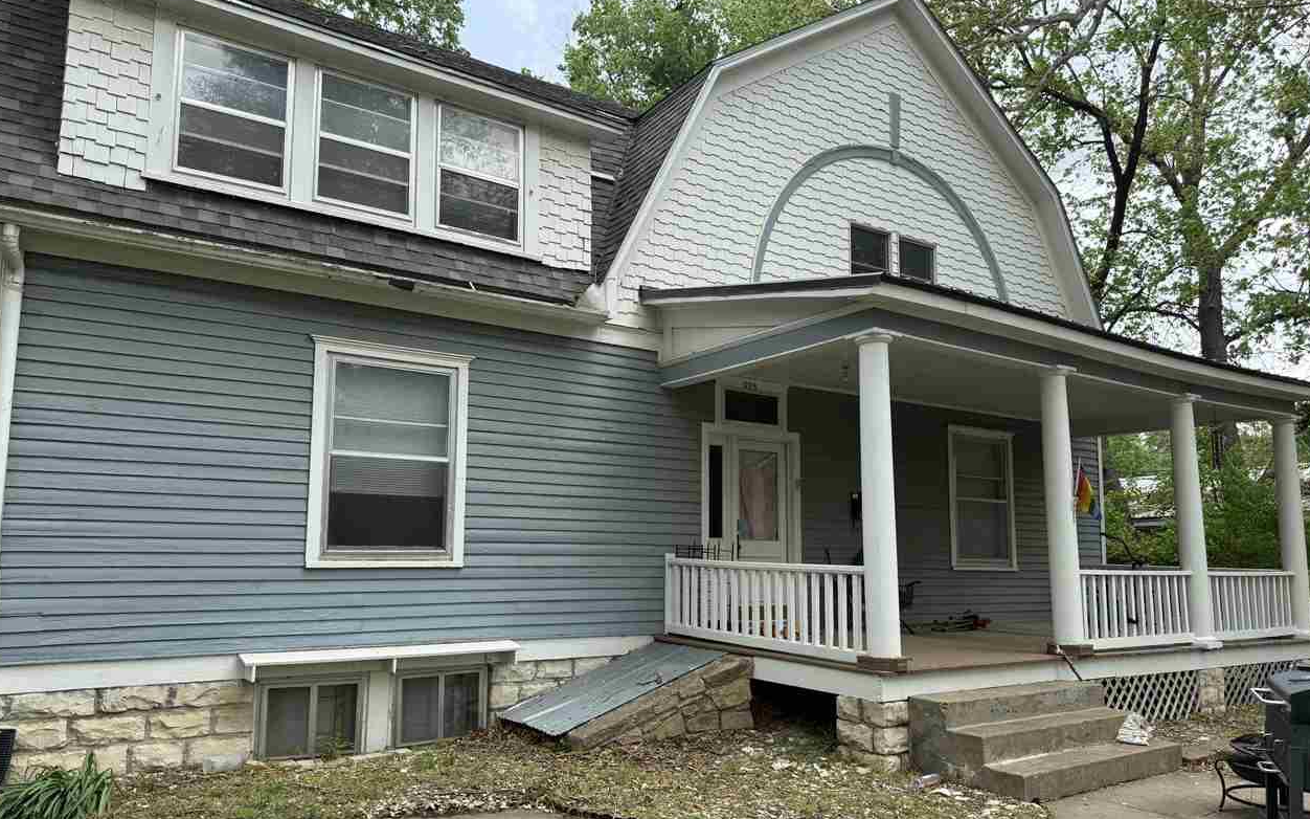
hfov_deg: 70.4
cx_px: 655
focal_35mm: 26
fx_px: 928
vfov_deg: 47.5
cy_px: 452
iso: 100
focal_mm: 6.76
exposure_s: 1/1653
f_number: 1.78
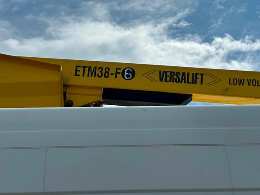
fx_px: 578
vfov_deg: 19.1
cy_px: 98
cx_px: 130
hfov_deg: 25.3
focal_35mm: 77
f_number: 2.8
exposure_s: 1/2016
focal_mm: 9
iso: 32
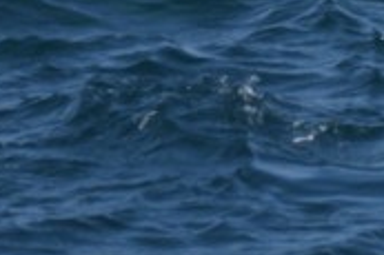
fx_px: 8973
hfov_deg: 2.4
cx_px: 721
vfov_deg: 1.6
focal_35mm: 842
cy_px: -162
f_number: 5.6
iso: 200
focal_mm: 90
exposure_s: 1/1600
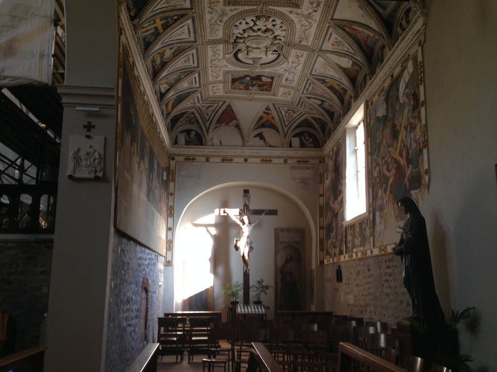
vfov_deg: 42.9
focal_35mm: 33
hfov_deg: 55.4
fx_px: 474
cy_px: 186
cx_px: 248
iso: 80
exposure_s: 1/20
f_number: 2.4
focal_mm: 4.12
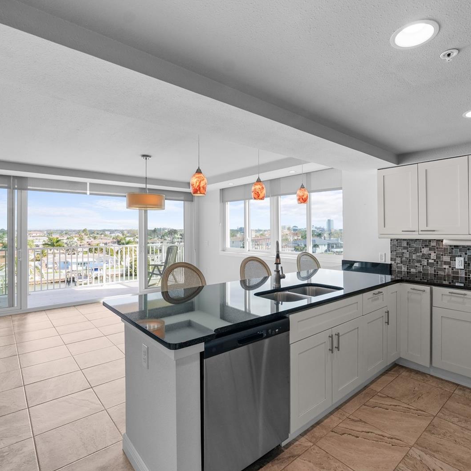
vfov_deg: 80.7
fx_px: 277
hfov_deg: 80.3
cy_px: 236
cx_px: 267
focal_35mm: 18
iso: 400
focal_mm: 14
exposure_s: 1/50
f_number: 8
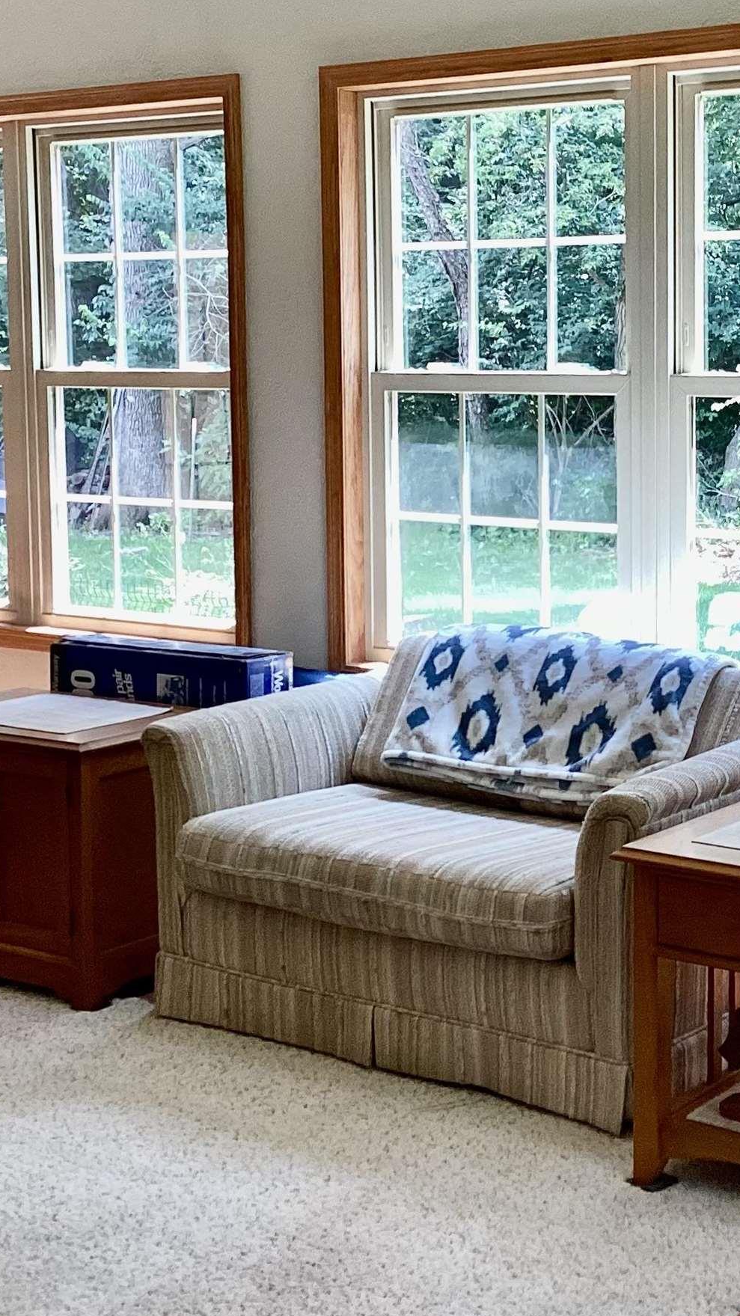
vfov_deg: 35.3
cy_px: 524
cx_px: 569
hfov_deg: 20.2
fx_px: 2059
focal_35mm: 59
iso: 80
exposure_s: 1/100
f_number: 2.4
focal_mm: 3.3
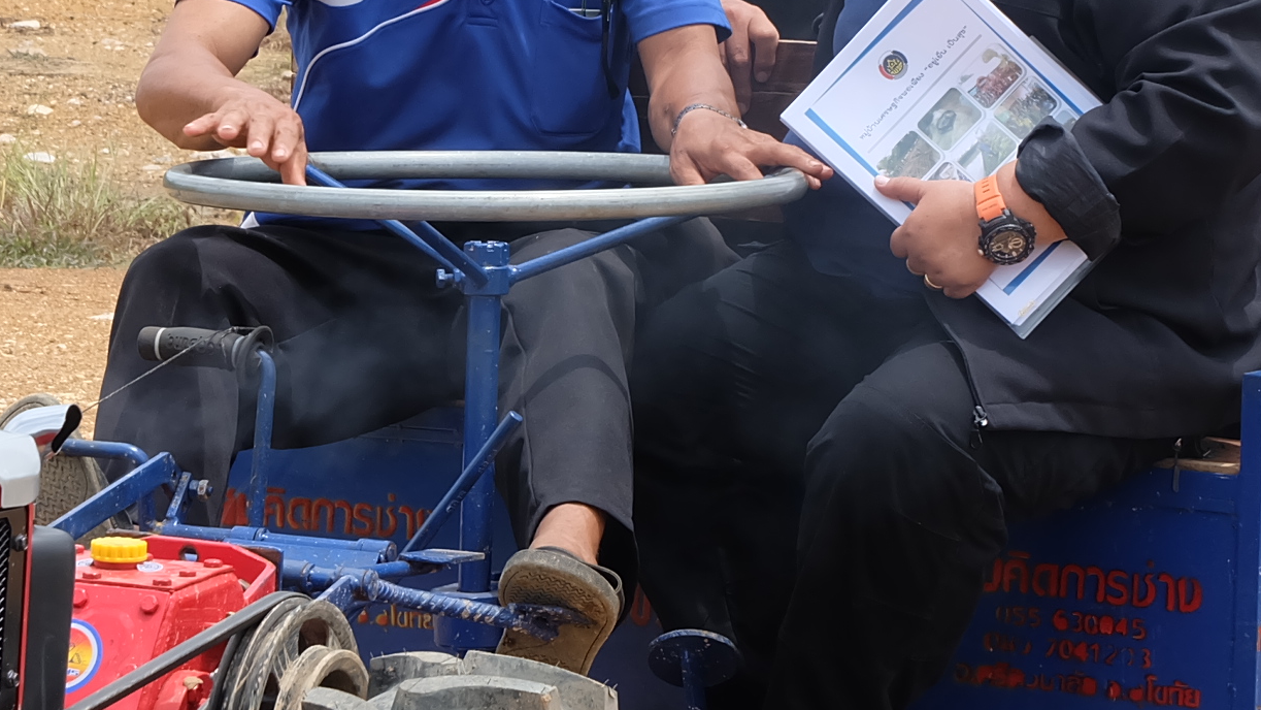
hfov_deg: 9.7
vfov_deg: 5.5
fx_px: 7423
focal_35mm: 222
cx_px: 778
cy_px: 158
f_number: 10
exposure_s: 1/350
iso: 400
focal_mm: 50
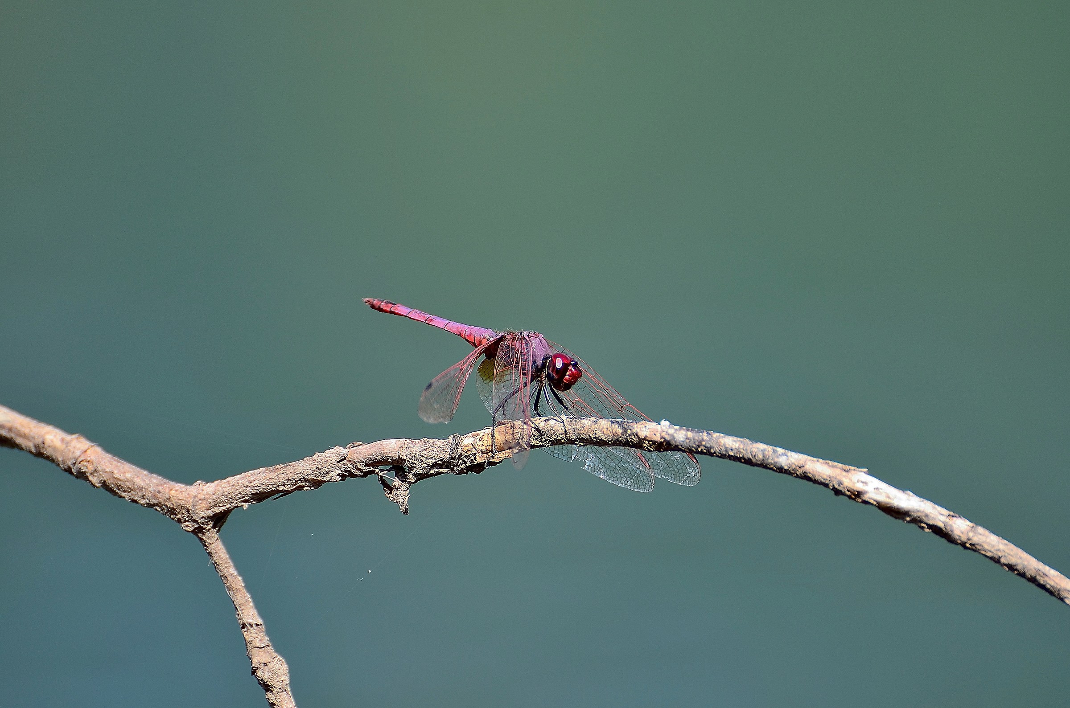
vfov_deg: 3.0
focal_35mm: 450
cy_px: 354
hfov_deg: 4.6
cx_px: 535
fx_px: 13346
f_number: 6.7
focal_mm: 300
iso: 200
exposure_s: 1/250
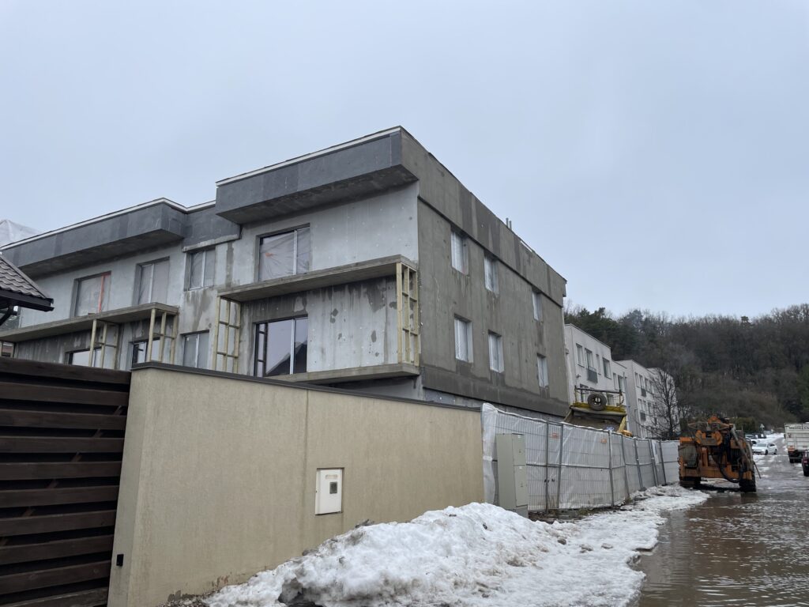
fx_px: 608
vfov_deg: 53.1
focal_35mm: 26
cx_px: 404
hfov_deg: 67.3
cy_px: 304
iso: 32
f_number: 1.6
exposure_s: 1/435
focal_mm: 4.2
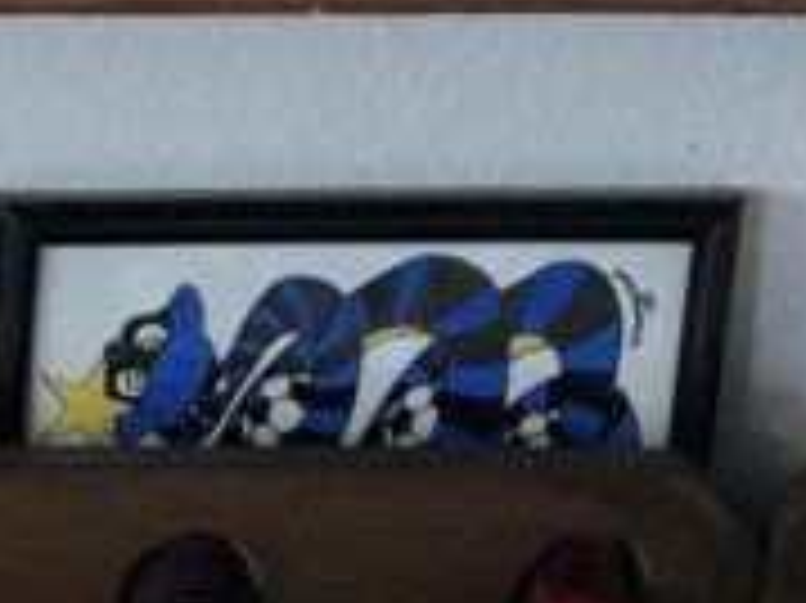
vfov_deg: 8.9
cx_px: -581
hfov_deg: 11.6
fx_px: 3723
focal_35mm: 160
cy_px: 1008
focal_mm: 3.99
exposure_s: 1/17
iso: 64
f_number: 1.8
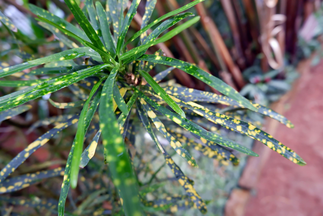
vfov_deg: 55.2
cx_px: 162
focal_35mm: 23
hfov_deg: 76.1
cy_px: 108
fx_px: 206
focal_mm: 15
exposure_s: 1/60
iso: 400
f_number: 4
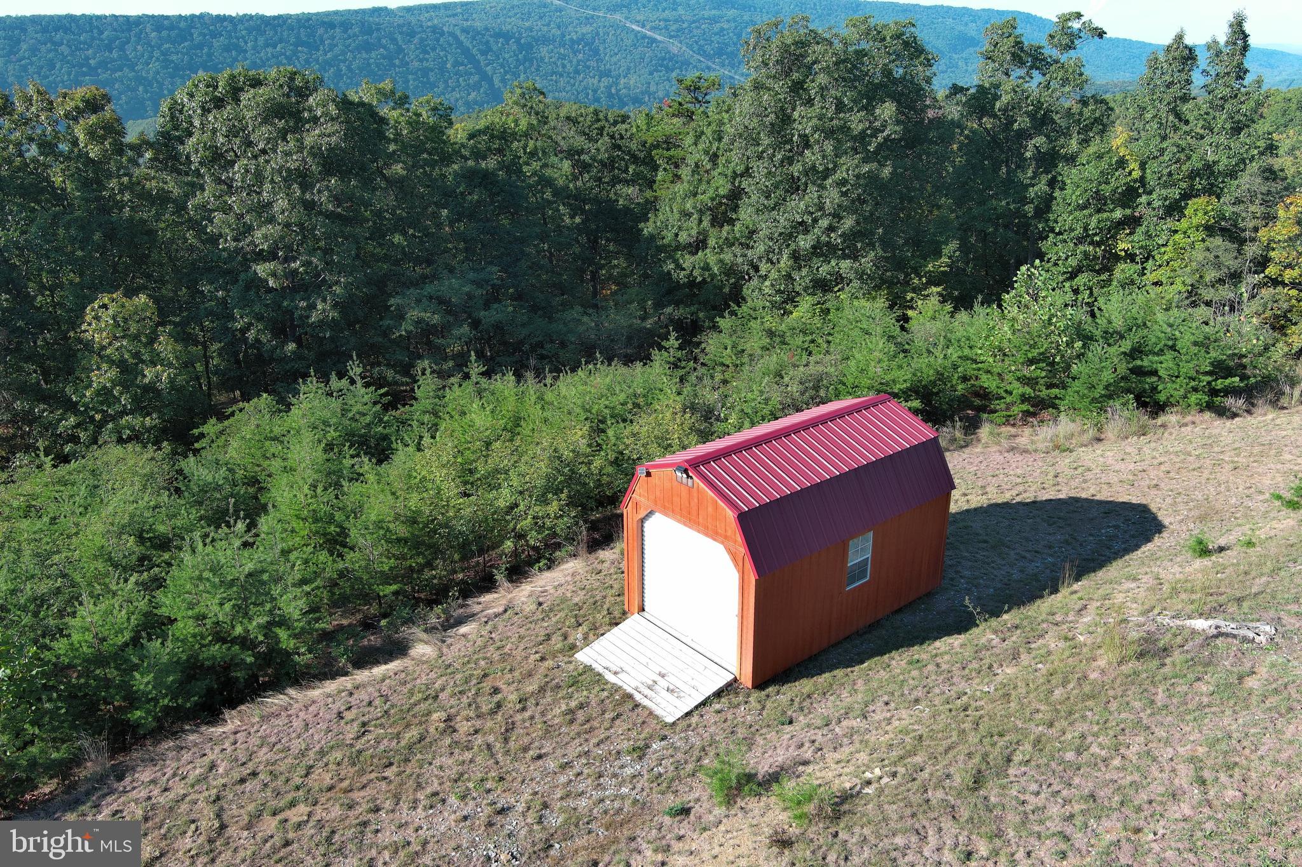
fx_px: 1049
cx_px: 651
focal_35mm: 29
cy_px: 434
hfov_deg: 63.7
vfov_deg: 45.0
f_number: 2.8
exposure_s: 1/490
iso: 100
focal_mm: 10.57
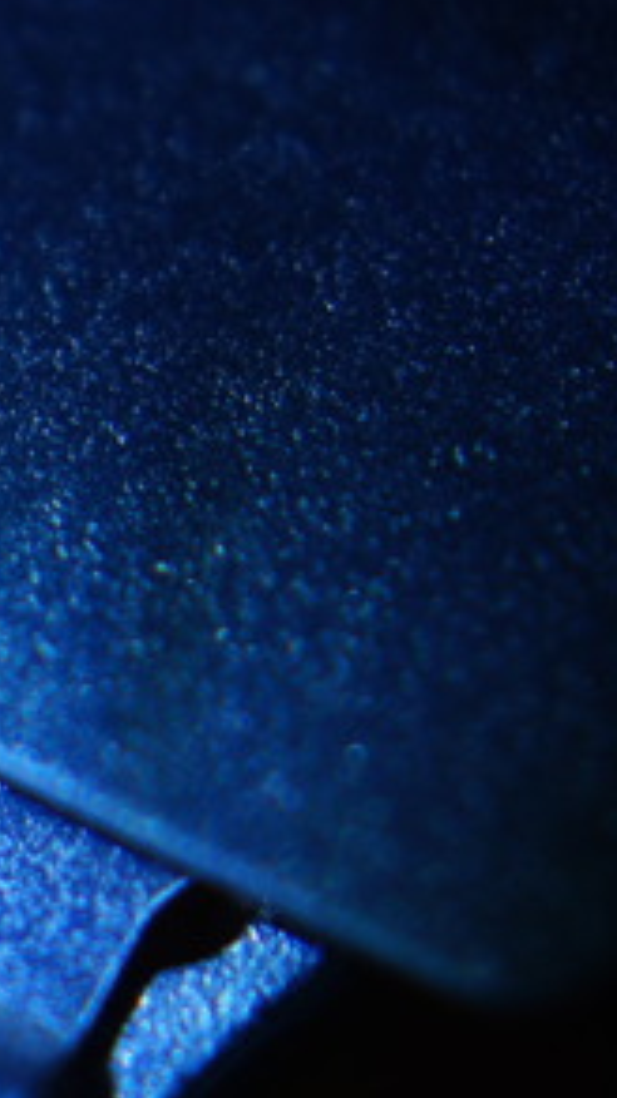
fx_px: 4805
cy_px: 978
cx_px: -986
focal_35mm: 165
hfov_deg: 6.9
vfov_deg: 12.9
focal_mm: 30
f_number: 2.8
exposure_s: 1/100
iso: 100
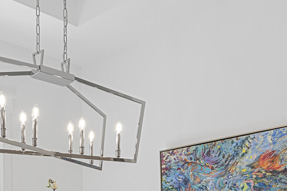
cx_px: 59
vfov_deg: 21.8
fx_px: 446
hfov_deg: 34.6
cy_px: 247
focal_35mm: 56
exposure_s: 1/1.67
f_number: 8
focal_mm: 16
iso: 50
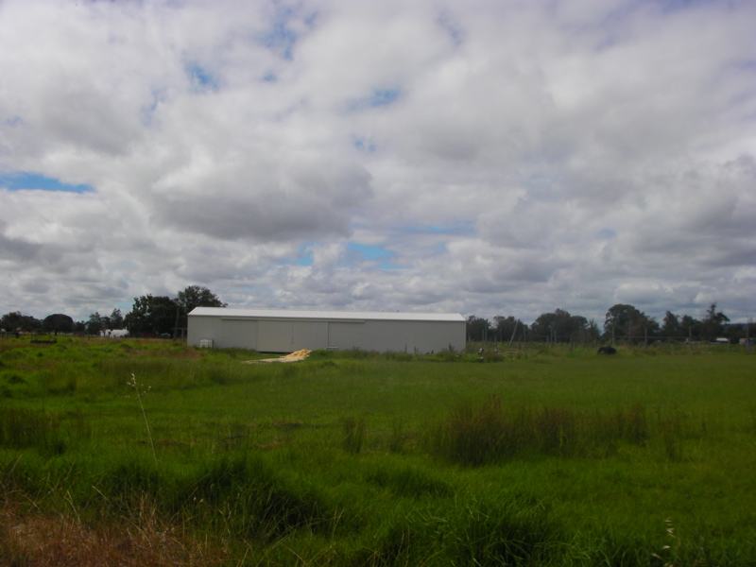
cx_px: 378
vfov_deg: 37.7
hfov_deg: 49.0
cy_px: 284
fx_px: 830
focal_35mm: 38
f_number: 5.6
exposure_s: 1/490
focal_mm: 6.3
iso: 50
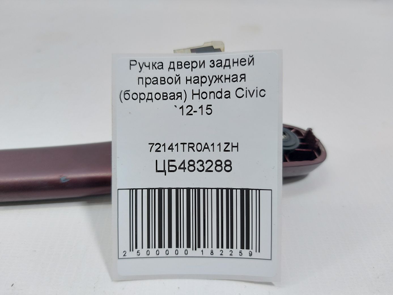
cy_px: 148
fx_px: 272
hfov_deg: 71.6
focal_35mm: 24
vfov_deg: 56.8
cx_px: 196
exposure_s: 1/50
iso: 80
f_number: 1.8
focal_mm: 5.23
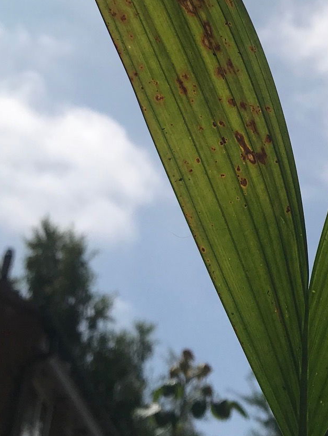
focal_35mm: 68
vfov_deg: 27.9
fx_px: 859
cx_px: 304
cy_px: 77
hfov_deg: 21.1
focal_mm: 3.99
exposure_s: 1/10638
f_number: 1.8
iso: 25
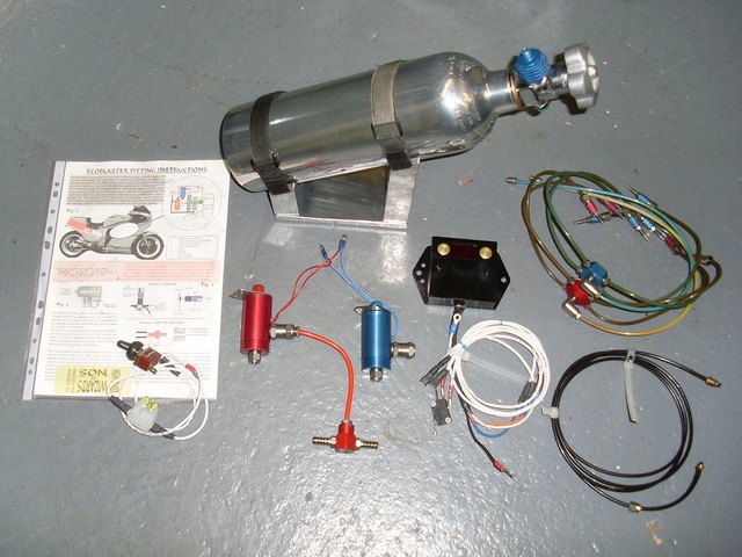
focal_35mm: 38
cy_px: 278
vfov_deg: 37.7
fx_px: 815
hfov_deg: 49.0
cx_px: 371
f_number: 3
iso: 100
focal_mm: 6.3
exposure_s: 1/45
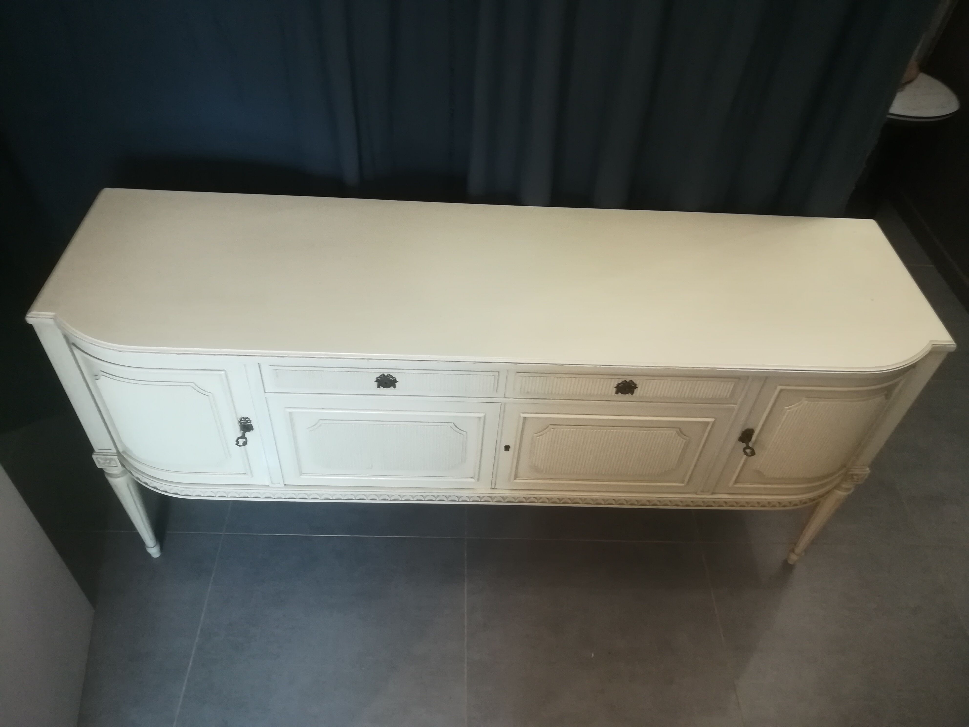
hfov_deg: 67.3
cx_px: 484
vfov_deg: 53.1
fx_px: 728
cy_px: 364
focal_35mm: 26
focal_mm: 3.83
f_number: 2.2
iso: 500
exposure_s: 1/20
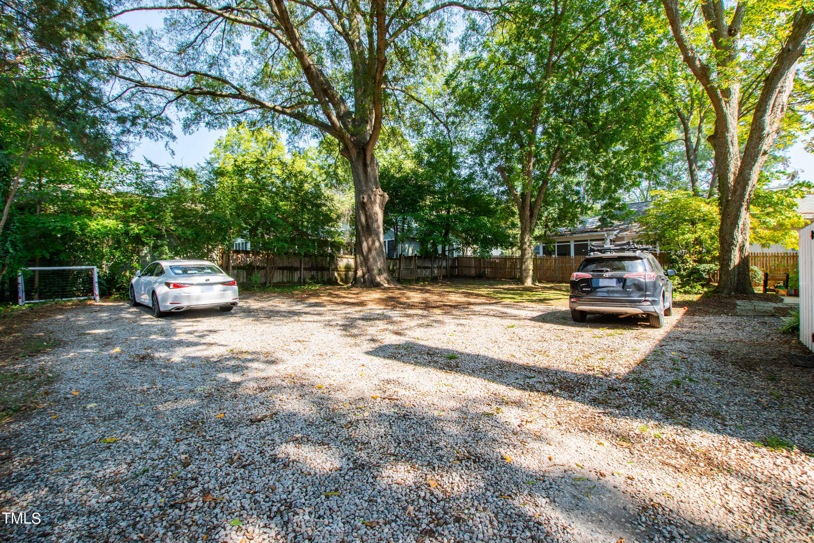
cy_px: 272
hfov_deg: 100.4
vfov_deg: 77.3
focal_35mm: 15
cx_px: 407
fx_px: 339
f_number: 8
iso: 100
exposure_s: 1/100
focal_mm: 10
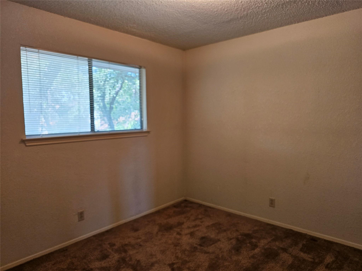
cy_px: 136
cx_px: 181
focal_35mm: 23
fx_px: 241
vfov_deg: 58.9
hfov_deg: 73.9
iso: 320
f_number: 1.7
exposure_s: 1/120
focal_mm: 6.3
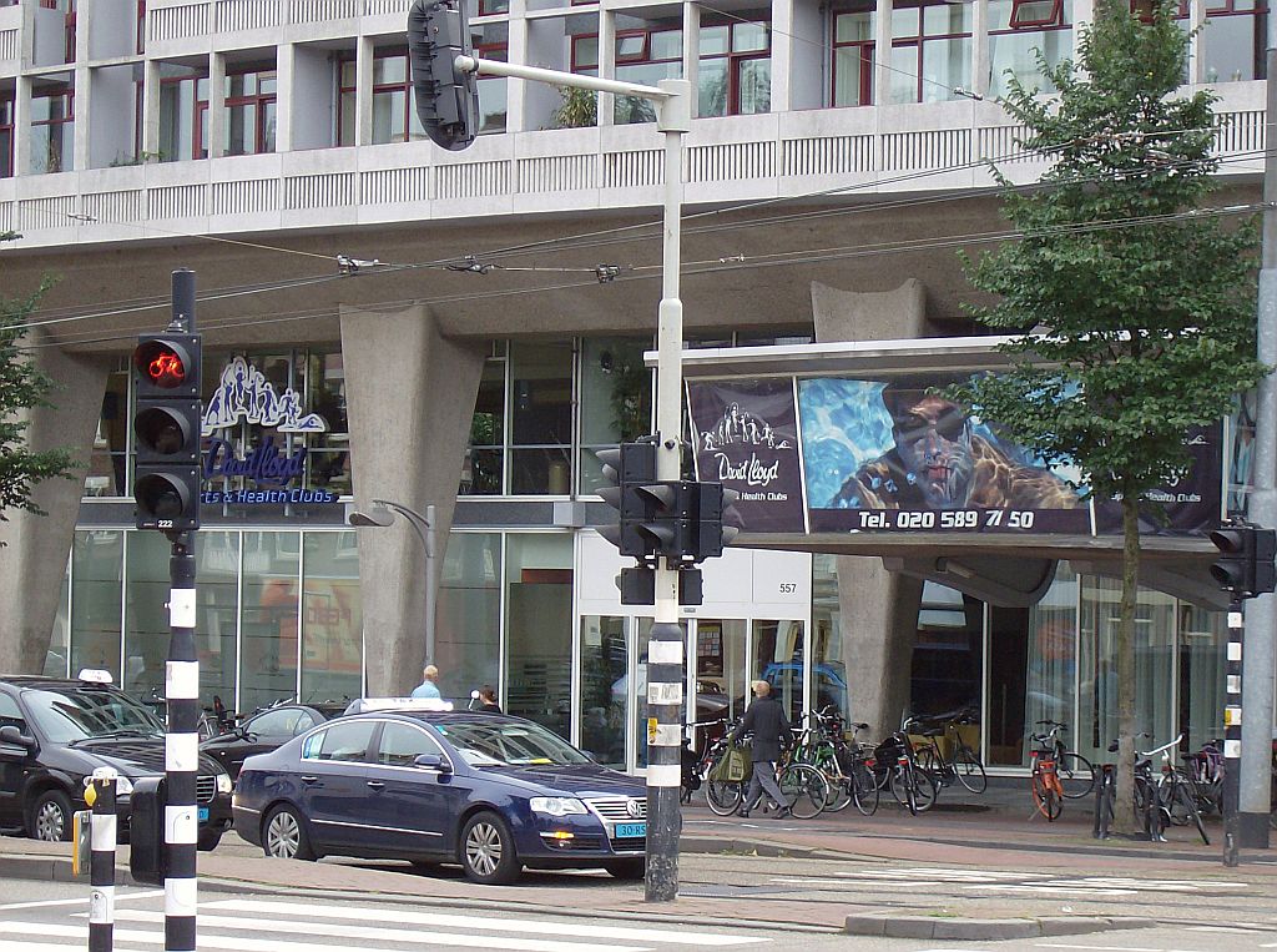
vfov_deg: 13.7
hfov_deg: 18.3
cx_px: 638
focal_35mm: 108
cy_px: 476
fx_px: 3975
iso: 100
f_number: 4.8
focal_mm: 18
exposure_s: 1/213
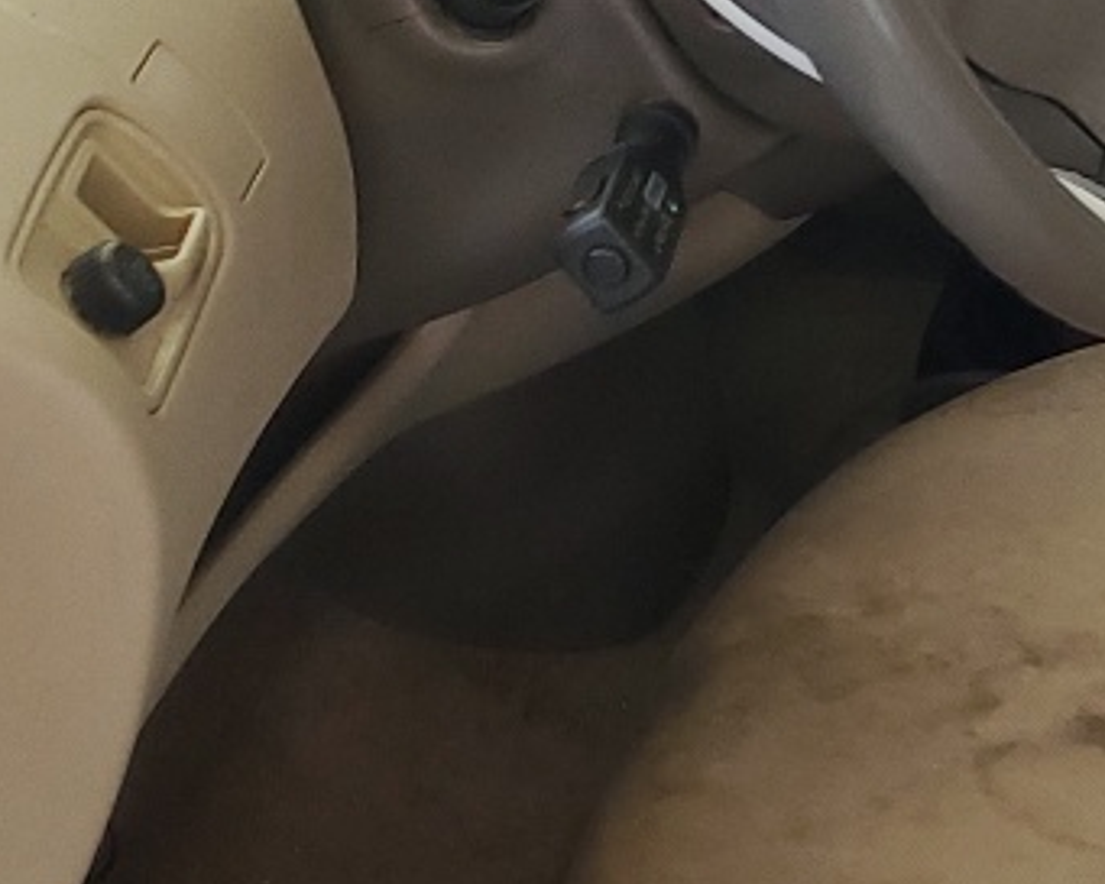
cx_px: 1695
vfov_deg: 12.9
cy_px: 117
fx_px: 3893
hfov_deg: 14.9
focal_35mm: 119
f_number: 1.5
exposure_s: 1/60.2
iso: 83
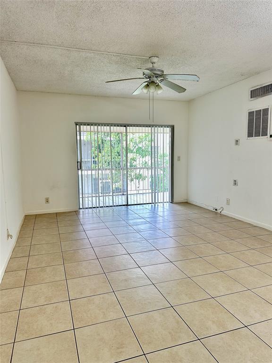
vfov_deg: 71.6
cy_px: 182
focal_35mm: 24
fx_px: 251
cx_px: 136
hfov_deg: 56.8
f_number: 1.78
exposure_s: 1/60
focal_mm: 6.86
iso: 125
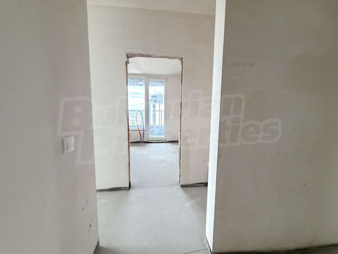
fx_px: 137
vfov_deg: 85.7
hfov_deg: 102.1
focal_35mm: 14
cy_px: 127
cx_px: 169
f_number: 2.2
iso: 320
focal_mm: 2.22
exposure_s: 1/70
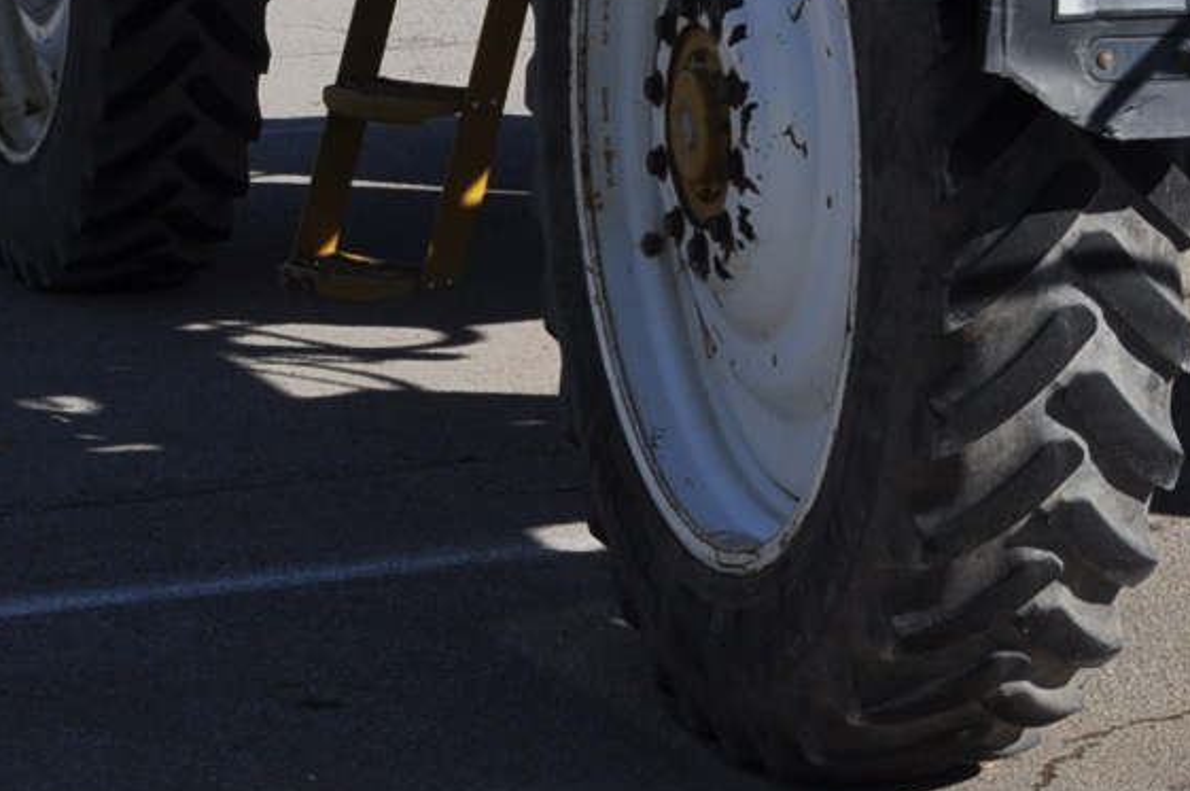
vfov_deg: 8.8
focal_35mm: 149
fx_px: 4921
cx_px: 1574
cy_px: -626
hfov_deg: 13.3
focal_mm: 26
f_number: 10
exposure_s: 1/400
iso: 200
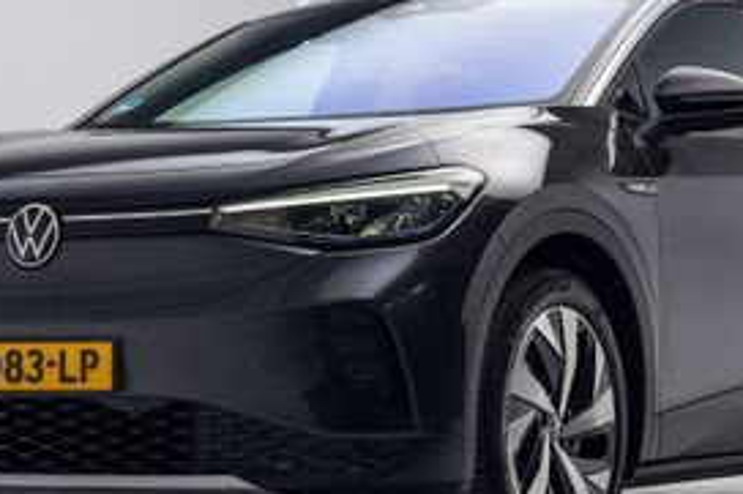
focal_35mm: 92
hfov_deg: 22.1
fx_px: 1898
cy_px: 255
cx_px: 402
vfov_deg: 14.8
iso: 100
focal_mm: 50
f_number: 4
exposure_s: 1/13
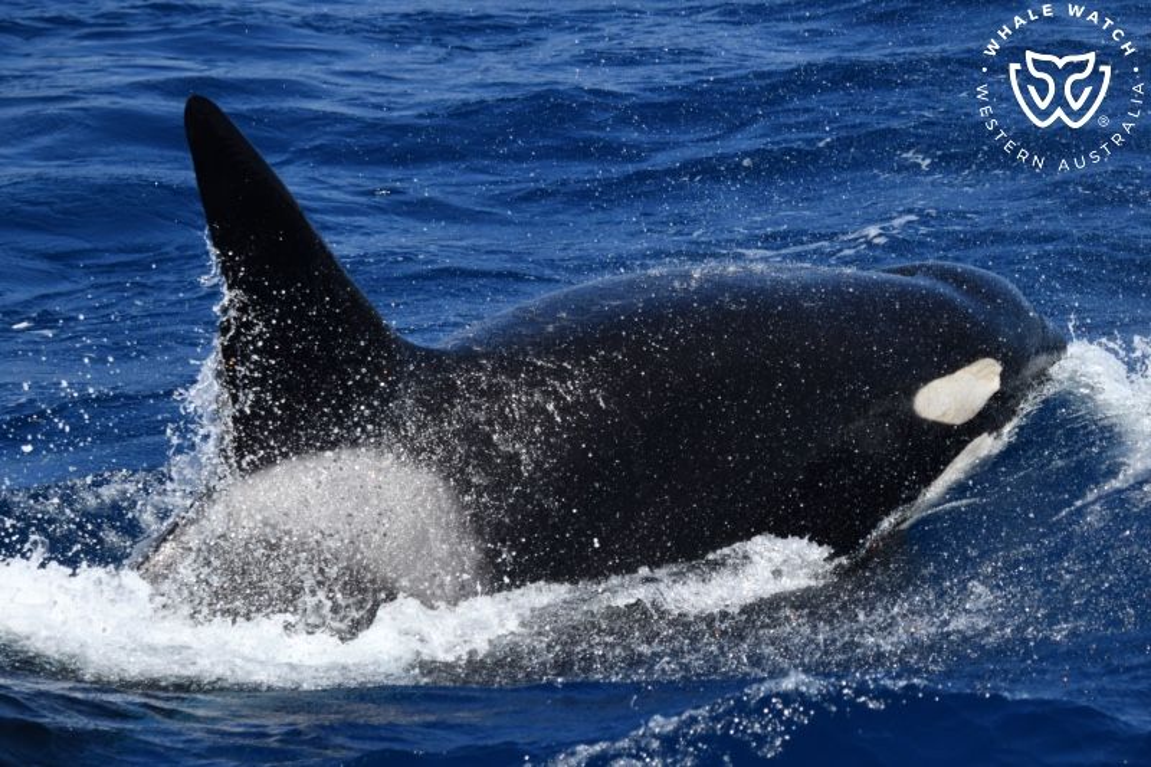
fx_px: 11507
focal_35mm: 360
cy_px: 384
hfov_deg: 5.7
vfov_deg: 3.8
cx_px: 576
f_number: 6
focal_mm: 360
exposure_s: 1/8000
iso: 900
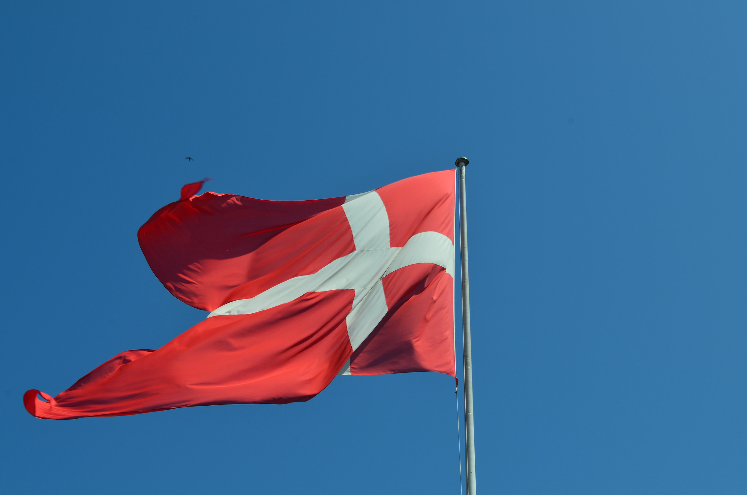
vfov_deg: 19.6
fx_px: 1429
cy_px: 248
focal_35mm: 69
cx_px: 374
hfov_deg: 29.3
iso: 100
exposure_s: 1/200
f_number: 13
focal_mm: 46
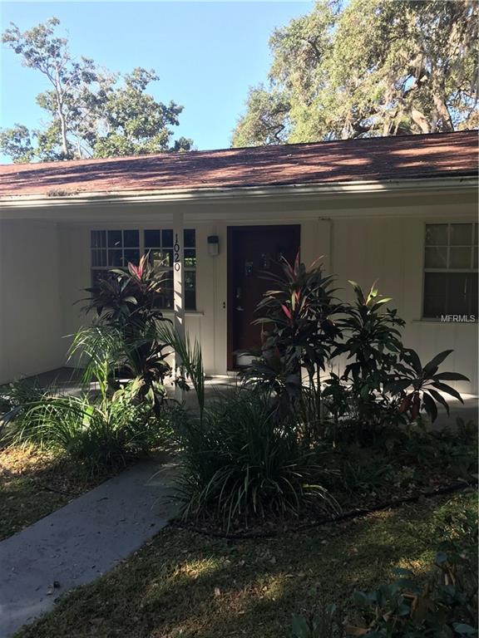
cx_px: 240
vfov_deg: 63.4
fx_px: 517
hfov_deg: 49.7
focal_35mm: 28
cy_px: 319
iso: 20
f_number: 1.8
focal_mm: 3.99
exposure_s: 1/314
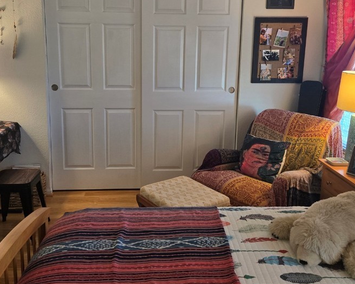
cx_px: 160
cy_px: 105
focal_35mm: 35
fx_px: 368
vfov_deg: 41.9
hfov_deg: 51.5
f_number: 1.8
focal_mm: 5.4
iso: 125
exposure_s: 1/120
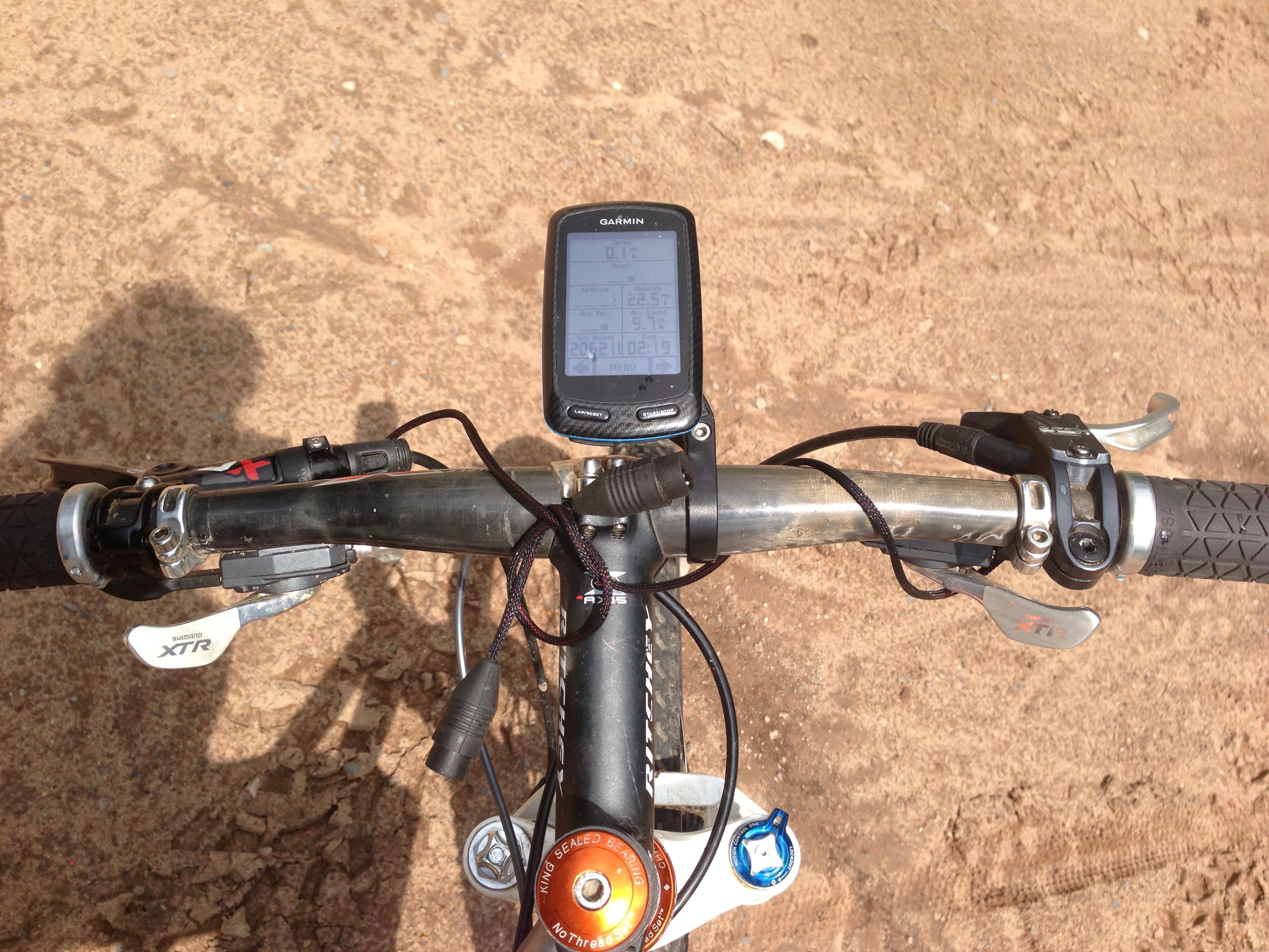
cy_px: 476
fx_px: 1210
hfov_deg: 55.4
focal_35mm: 33
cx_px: 634
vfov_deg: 42.9
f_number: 2.4
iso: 50
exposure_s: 1/1022
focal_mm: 4.13
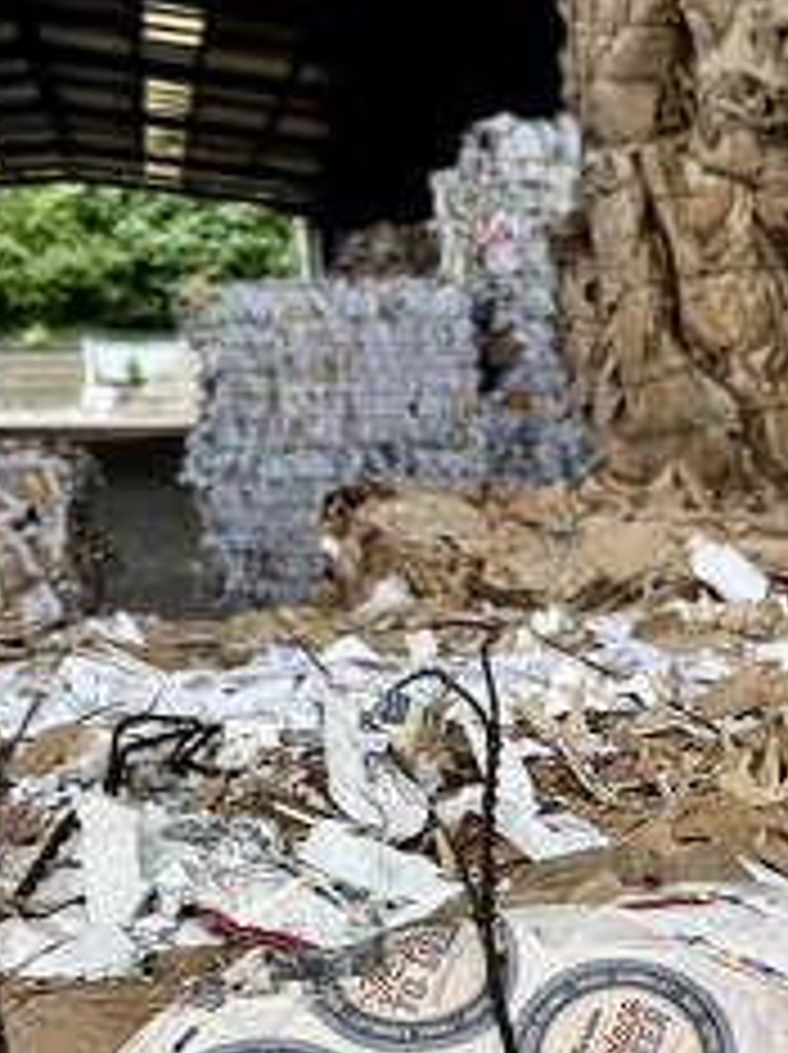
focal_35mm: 61
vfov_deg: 30.0
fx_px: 1855
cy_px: 999
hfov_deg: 23.0
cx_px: 790
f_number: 1.78
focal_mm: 6.76
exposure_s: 1/518
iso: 80
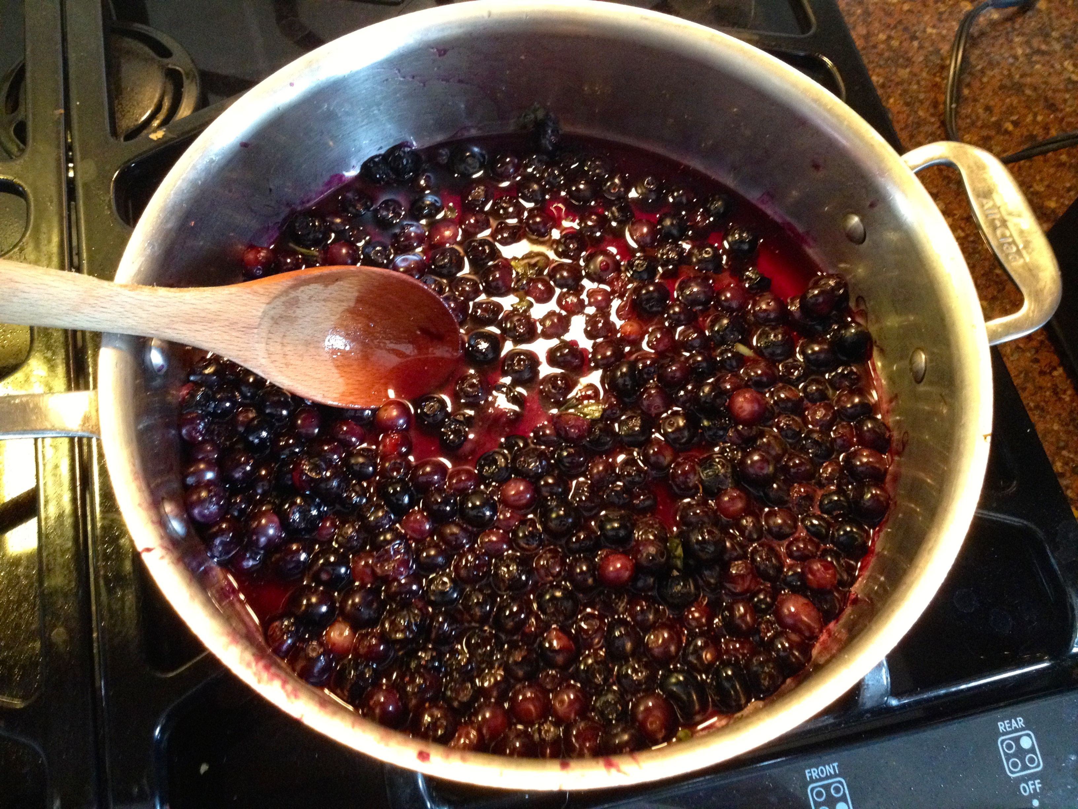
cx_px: 539
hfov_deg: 52.6
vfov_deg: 40.7
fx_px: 1090
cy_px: 404
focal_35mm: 35
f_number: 2.4
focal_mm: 4.28
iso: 320
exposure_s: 1/15
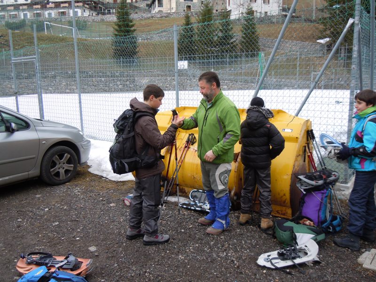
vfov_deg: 46.8
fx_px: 326
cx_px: 188
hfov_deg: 60.0
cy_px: 141
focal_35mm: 30
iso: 100
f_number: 3.5
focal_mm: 5.4
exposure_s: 1/100
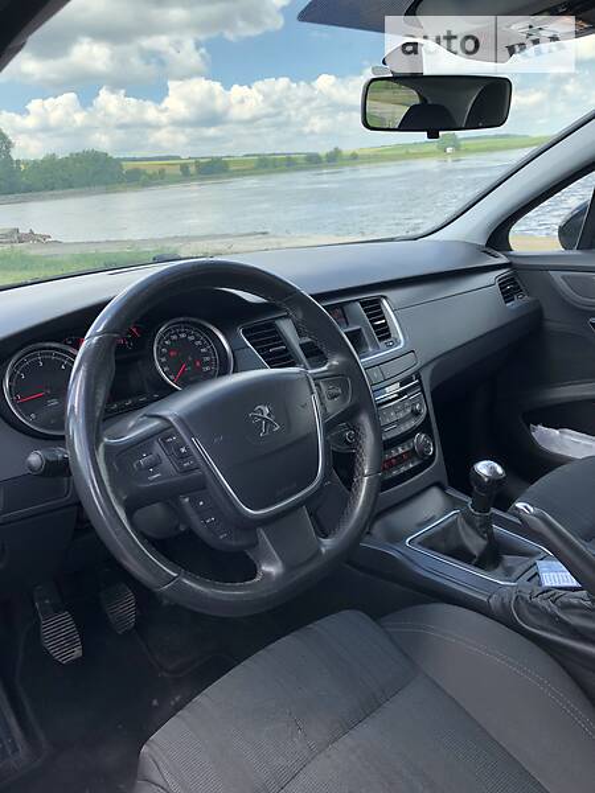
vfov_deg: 63.4
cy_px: 396
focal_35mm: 28
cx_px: 298
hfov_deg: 49.7
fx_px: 642
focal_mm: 4
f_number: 1.8
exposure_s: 1/326
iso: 20
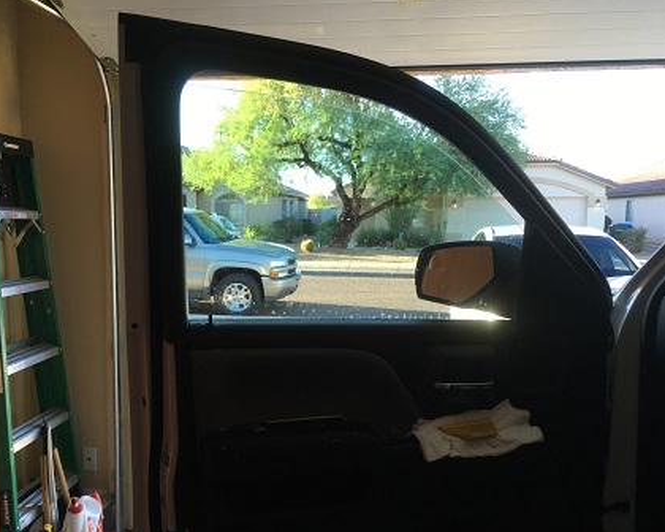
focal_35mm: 31
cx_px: 306
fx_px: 610
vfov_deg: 47.1
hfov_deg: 57.1
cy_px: 267
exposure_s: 1/120
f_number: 2.2
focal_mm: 4.15
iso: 40
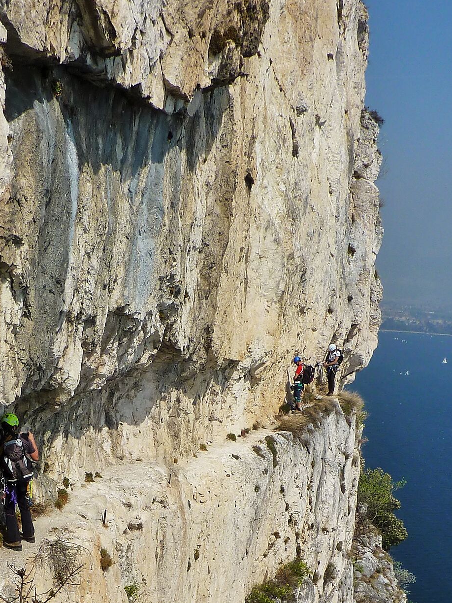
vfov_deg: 37.0
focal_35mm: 49
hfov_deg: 29.5
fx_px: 853
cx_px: 166
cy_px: 514
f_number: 5.6
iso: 80
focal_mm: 4.1
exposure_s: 1/640
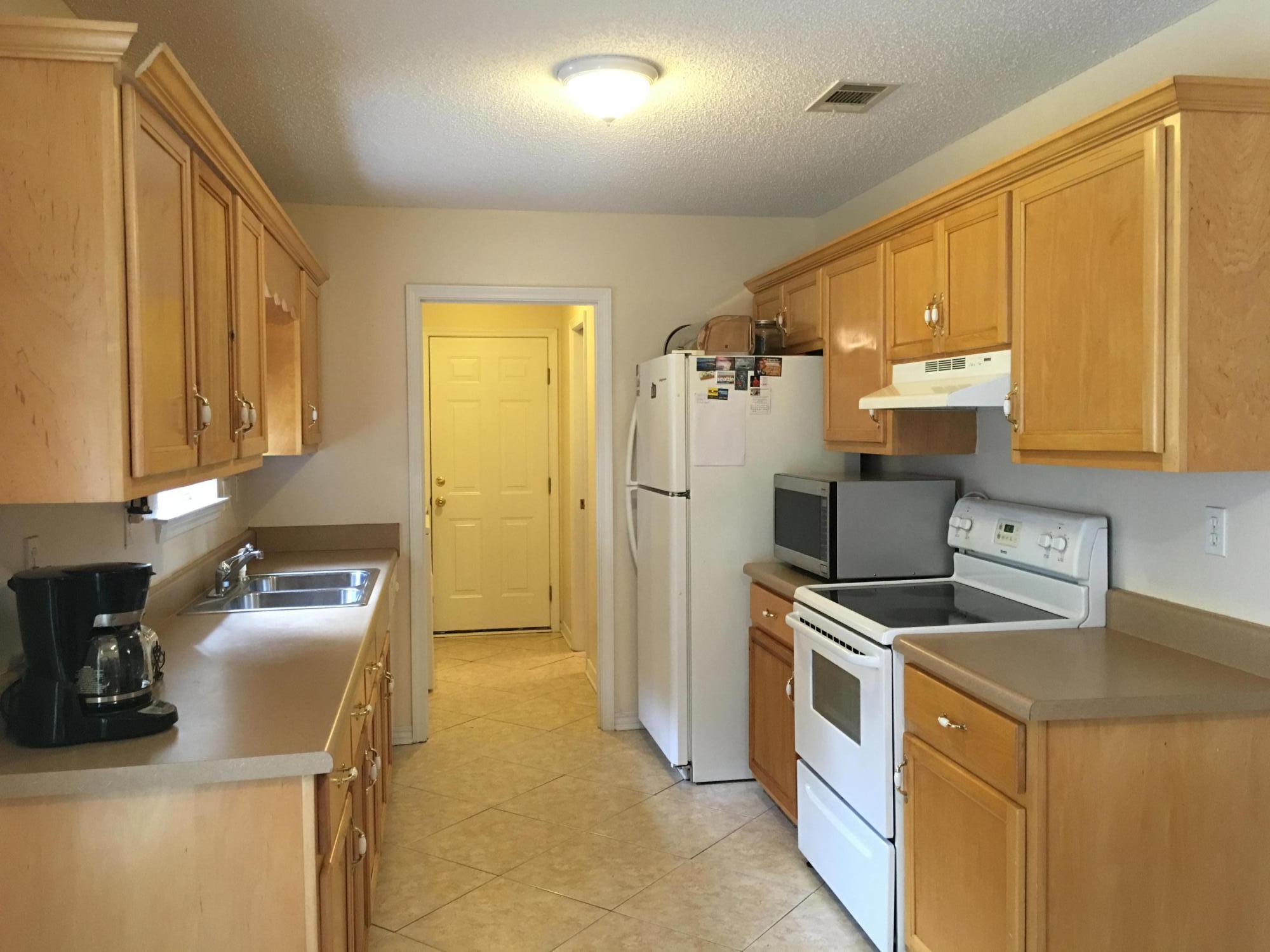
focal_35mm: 29
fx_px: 1064
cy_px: 476
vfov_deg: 48.2
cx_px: 635
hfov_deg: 61.7
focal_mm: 4.15
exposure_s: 1/15
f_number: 2.2
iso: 80
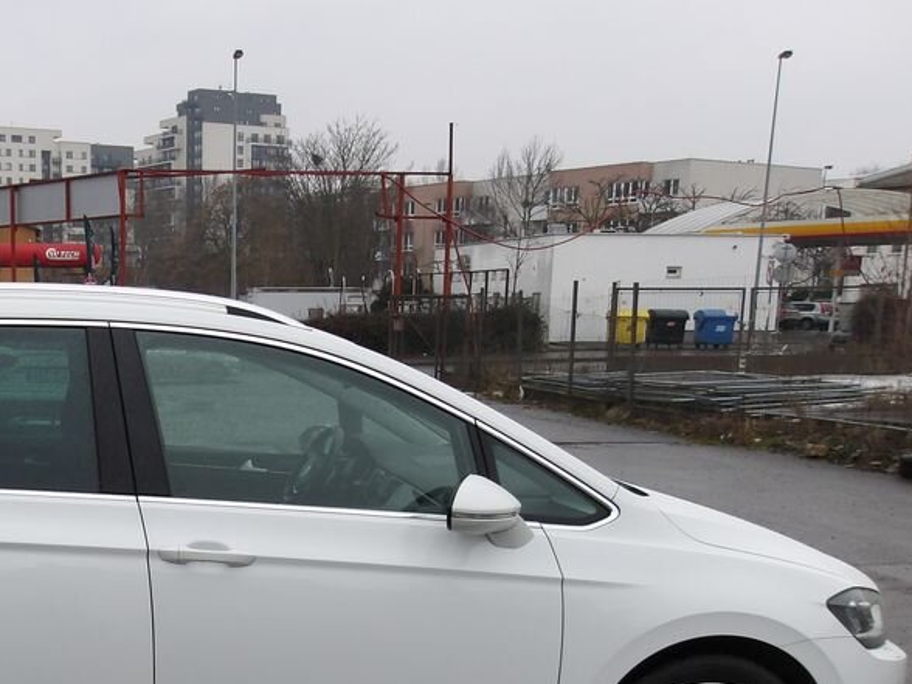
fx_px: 1238
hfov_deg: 38.5
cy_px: 568
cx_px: 149
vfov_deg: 30.0
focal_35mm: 47
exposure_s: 1/277
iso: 100
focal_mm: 4.9
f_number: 3
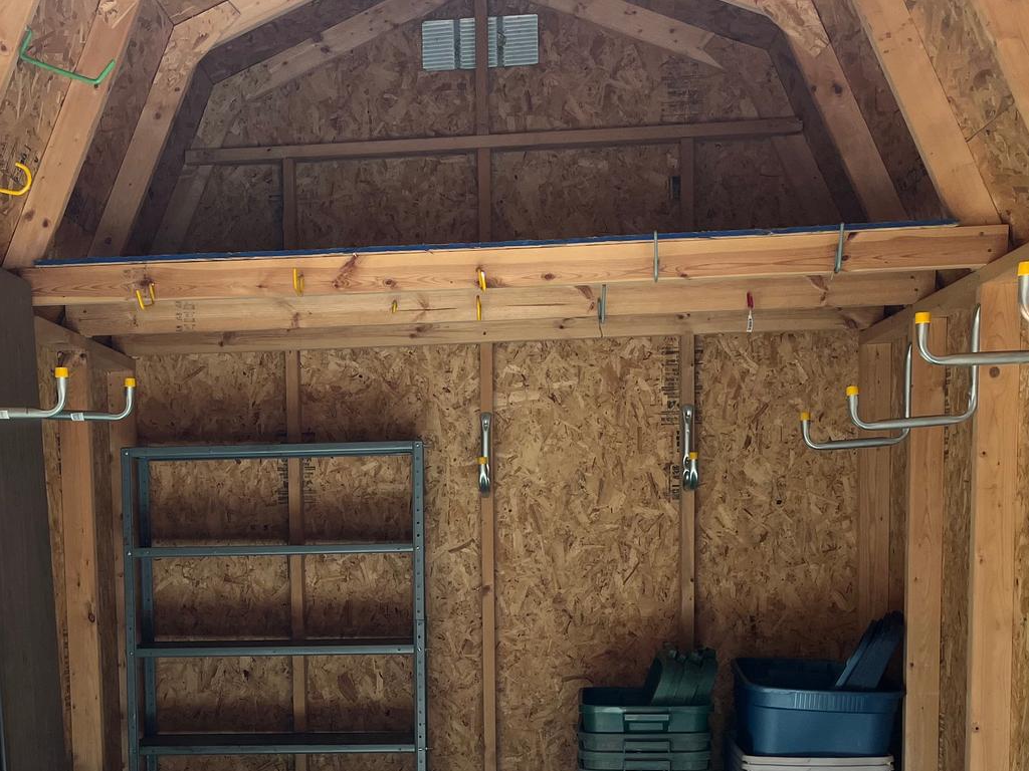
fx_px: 1546
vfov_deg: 27.2
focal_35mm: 52
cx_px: 304
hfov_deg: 36.3
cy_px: 674
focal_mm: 5.1
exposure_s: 1/269
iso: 50
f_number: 1.6
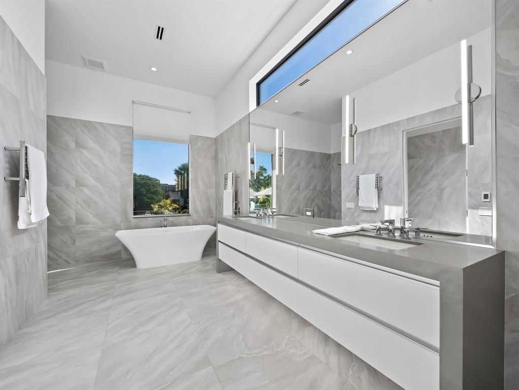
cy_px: 195
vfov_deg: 85.7
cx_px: 260
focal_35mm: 14
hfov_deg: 102.0
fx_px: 210
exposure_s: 1/25
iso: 250
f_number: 10
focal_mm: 7
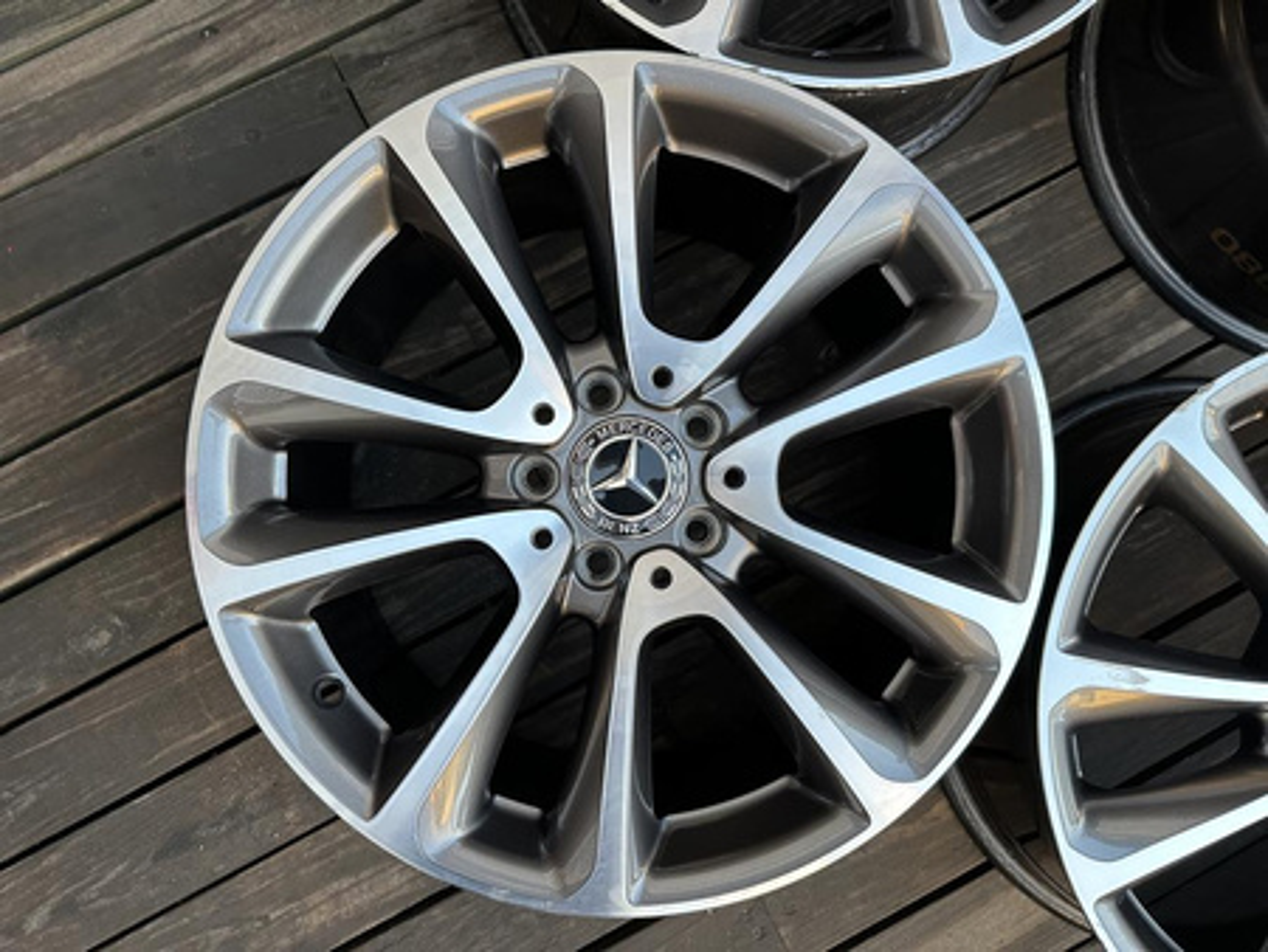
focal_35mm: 24
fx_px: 880
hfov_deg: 71.6
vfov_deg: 56.9
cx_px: 634
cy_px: 476
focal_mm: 6.86
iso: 160
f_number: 1.78
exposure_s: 1/121
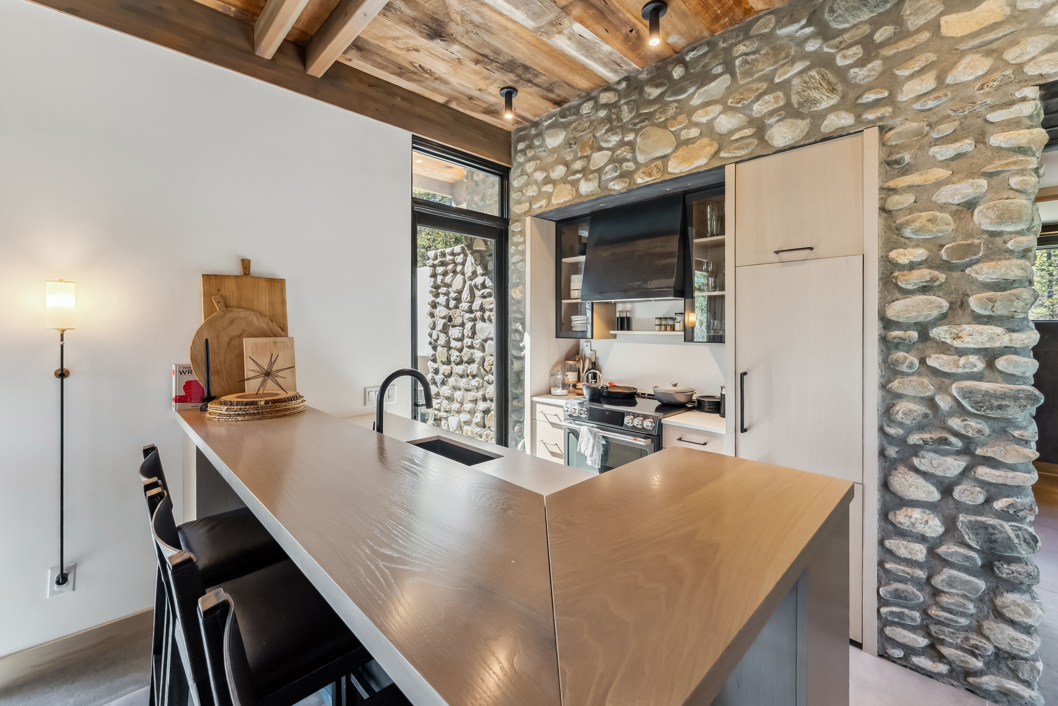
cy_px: 353
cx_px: 529
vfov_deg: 81.3
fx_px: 412
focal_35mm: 14
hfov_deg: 104.2
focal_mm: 14
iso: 800
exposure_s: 1/30
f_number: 8
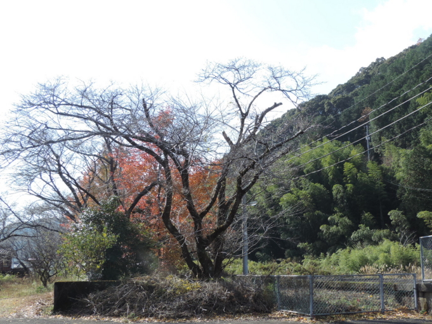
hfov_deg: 40.4
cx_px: 225
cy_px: 176
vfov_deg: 30.9
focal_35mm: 47
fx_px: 587
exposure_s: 1/400
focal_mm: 7.1
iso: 80
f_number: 3.3
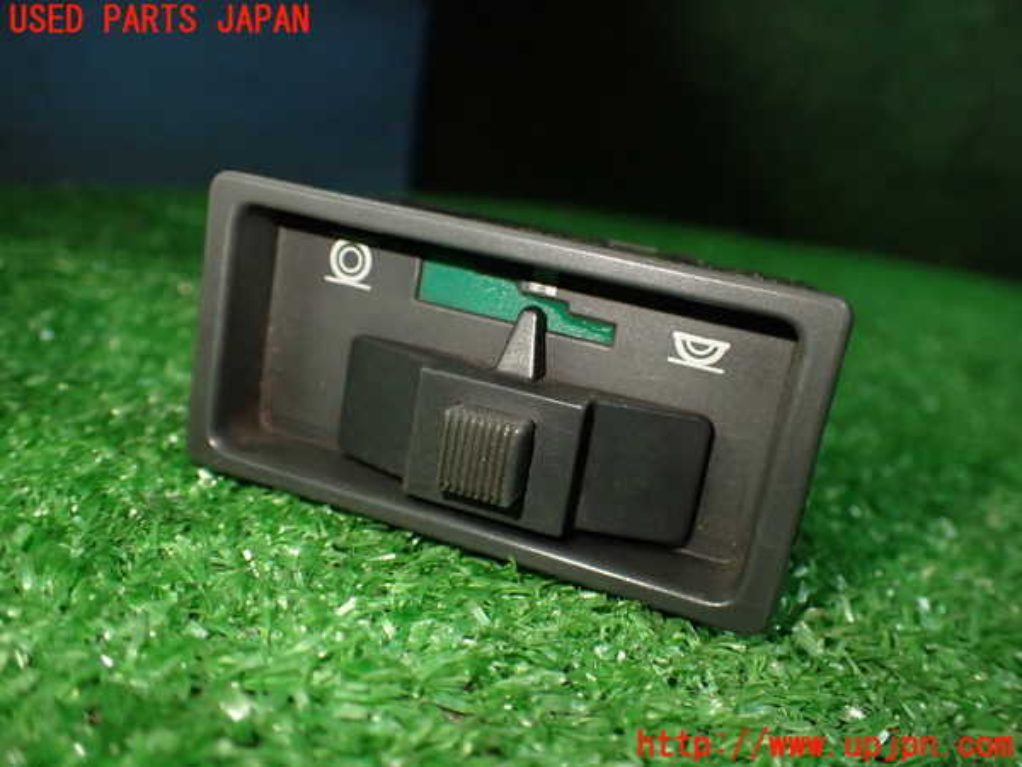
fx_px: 886
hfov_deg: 60.0
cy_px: 384
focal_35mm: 30
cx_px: 511
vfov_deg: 46.8
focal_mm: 5.4
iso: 500
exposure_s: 1/125
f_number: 2.3
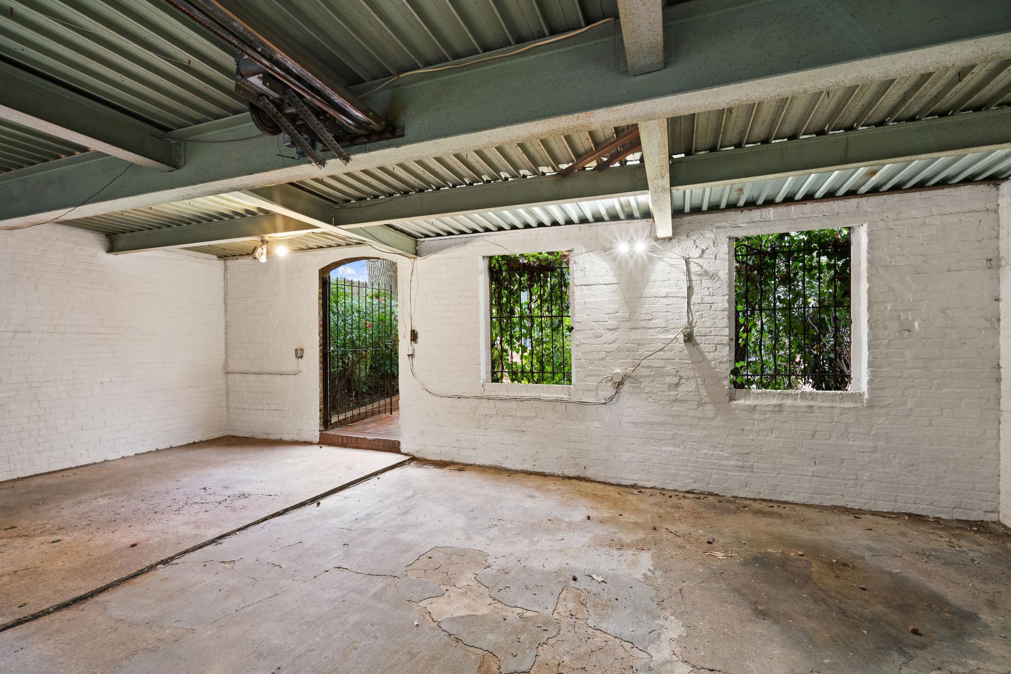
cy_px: 337
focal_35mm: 16
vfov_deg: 73.8
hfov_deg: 96.7
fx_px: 449
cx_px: 506
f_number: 4.5
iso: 800
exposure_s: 1/3
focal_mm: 16
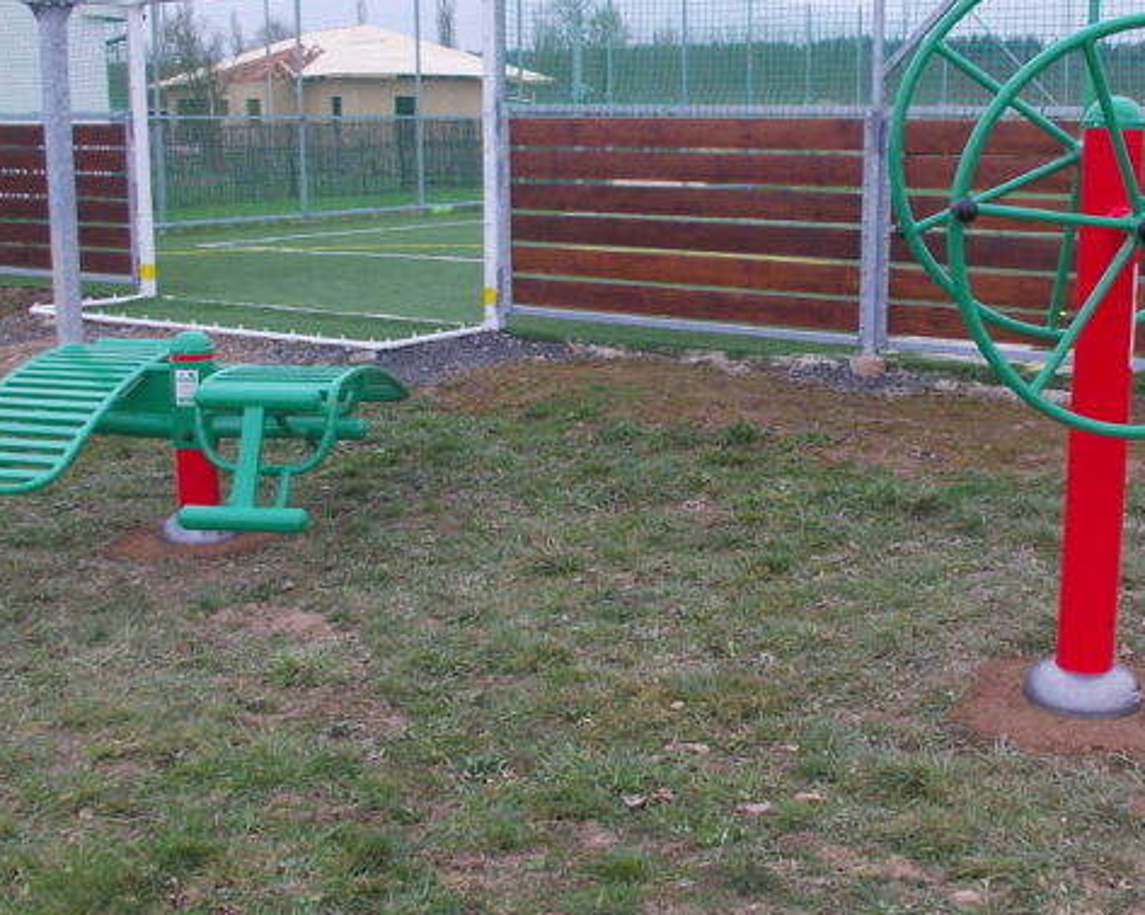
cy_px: 438
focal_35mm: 46
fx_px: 1558
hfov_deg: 40.3
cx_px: 651
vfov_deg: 32.7
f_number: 3.3
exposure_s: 1/250
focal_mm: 4.1
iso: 80
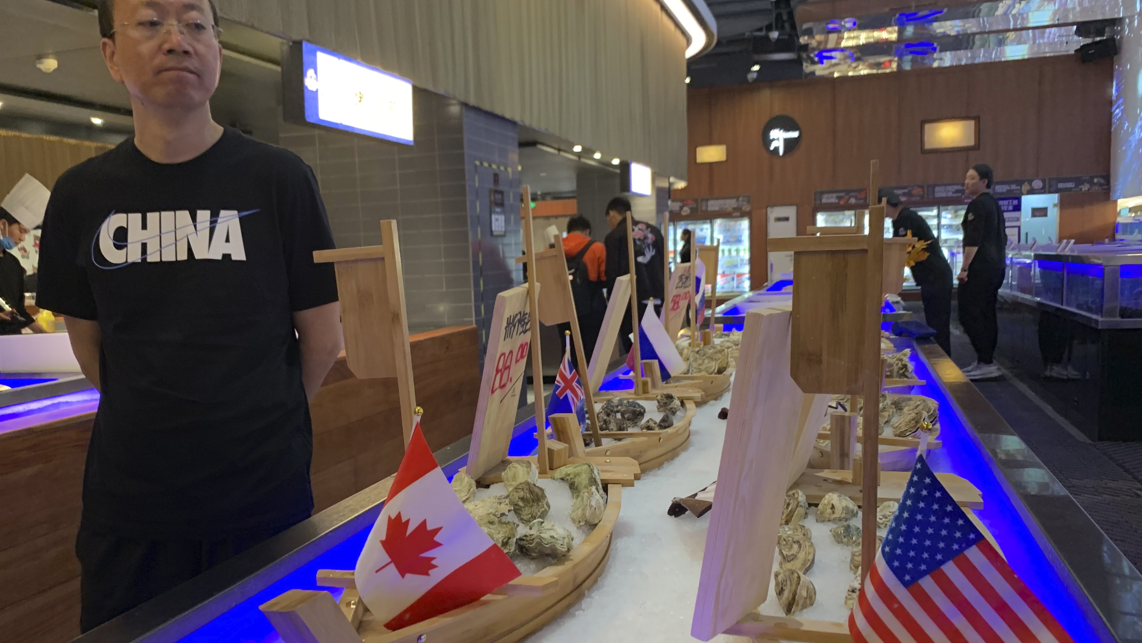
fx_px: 969
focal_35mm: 32
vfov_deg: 36.5
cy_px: 399
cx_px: 505
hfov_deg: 60.8
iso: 250
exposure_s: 1/50
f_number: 1.8
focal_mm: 4.25
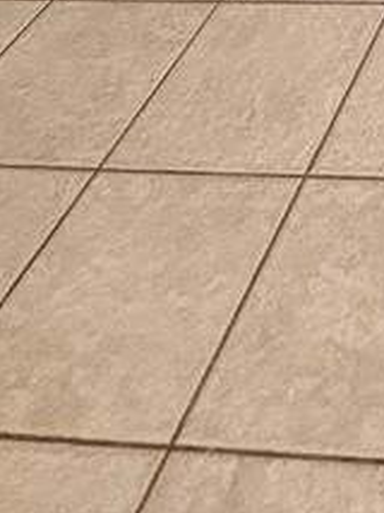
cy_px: -515
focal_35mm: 67
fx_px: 993
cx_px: 686
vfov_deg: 18.6
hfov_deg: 17.7
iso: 320
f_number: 2.2
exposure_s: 1/60
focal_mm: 2.22
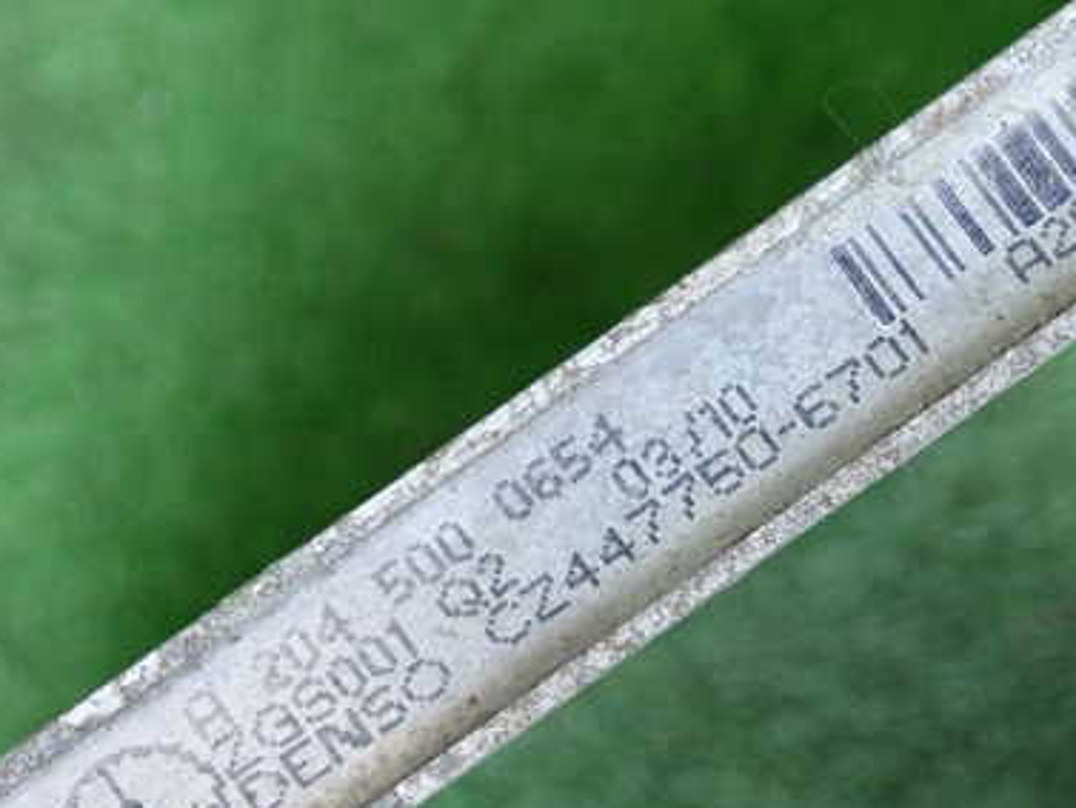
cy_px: 345
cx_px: 793
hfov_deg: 27.4
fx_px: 2177
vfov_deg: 21.0
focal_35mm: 70
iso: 640
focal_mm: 7.84
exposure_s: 1/125
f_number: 2.9
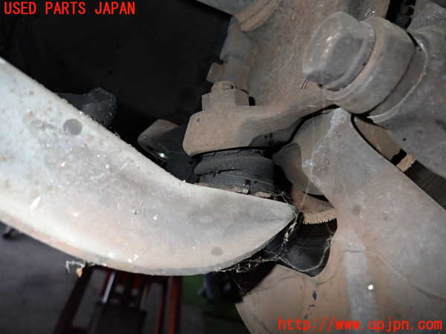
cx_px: 223
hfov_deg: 69.4
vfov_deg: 54.9
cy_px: 167
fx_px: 322
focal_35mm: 25
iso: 320
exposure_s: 1/30
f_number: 5.6
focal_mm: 4.5
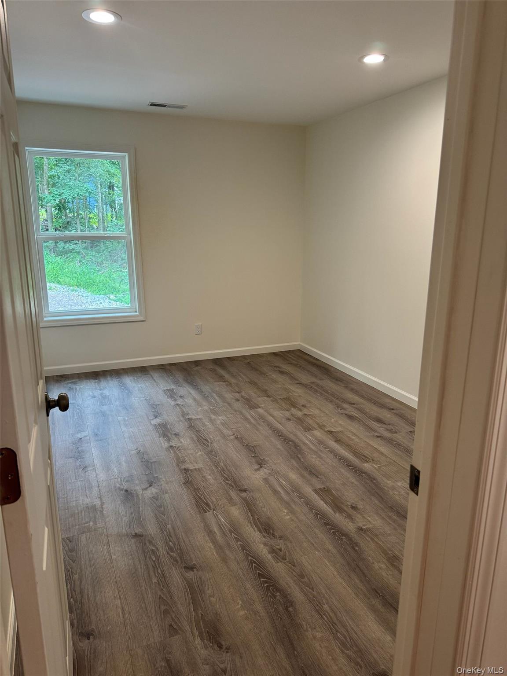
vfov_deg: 71.6
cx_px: 254
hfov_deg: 56.8
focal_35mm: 24
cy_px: 338
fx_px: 469
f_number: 1.78
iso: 200
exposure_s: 1/120
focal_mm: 6.76
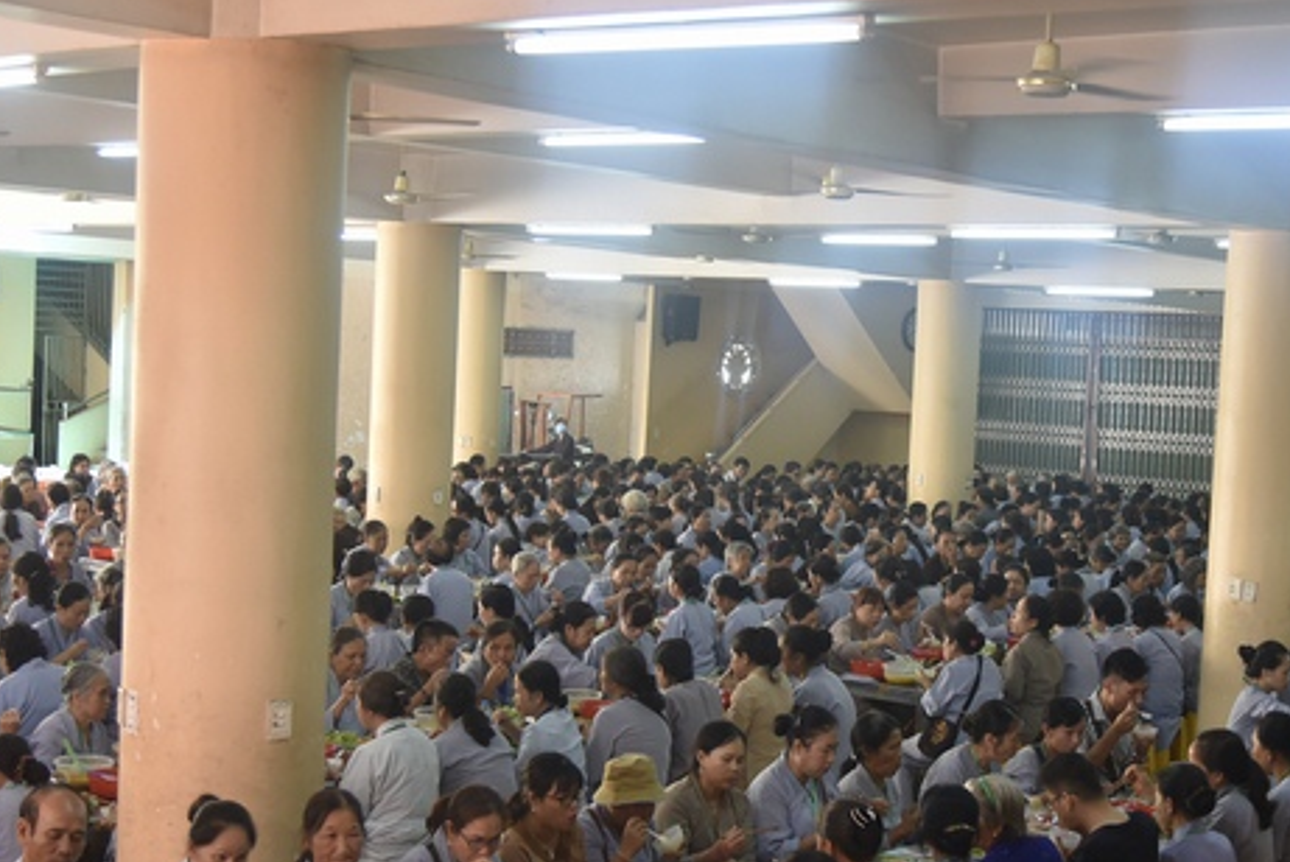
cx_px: 781
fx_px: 2223
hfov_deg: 32.3
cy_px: 501
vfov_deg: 21.9
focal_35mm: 62
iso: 800
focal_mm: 44
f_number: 4
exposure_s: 1/80
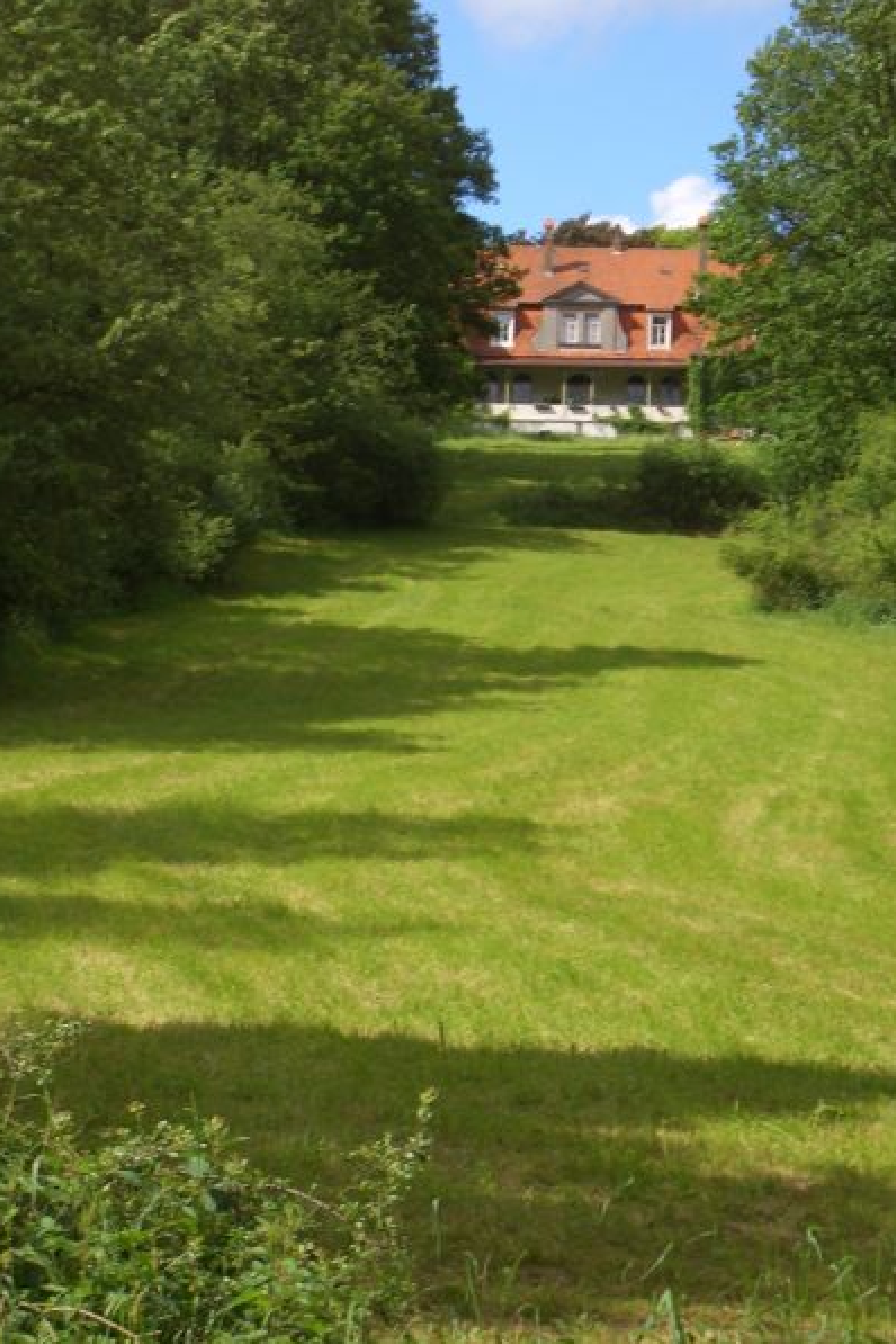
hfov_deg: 14.9
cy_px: 673
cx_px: 450
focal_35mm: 92
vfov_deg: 22.1
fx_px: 3434
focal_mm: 14.6
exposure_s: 1/320
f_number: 4.4
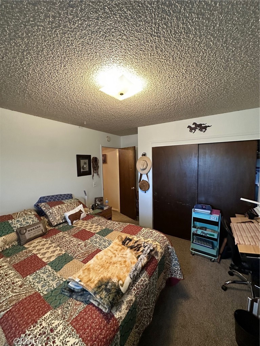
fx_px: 140
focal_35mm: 14
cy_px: 173
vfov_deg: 102.1
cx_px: 130
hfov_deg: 85.7
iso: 640
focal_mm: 2.22
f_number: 2.2
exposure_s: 1/60
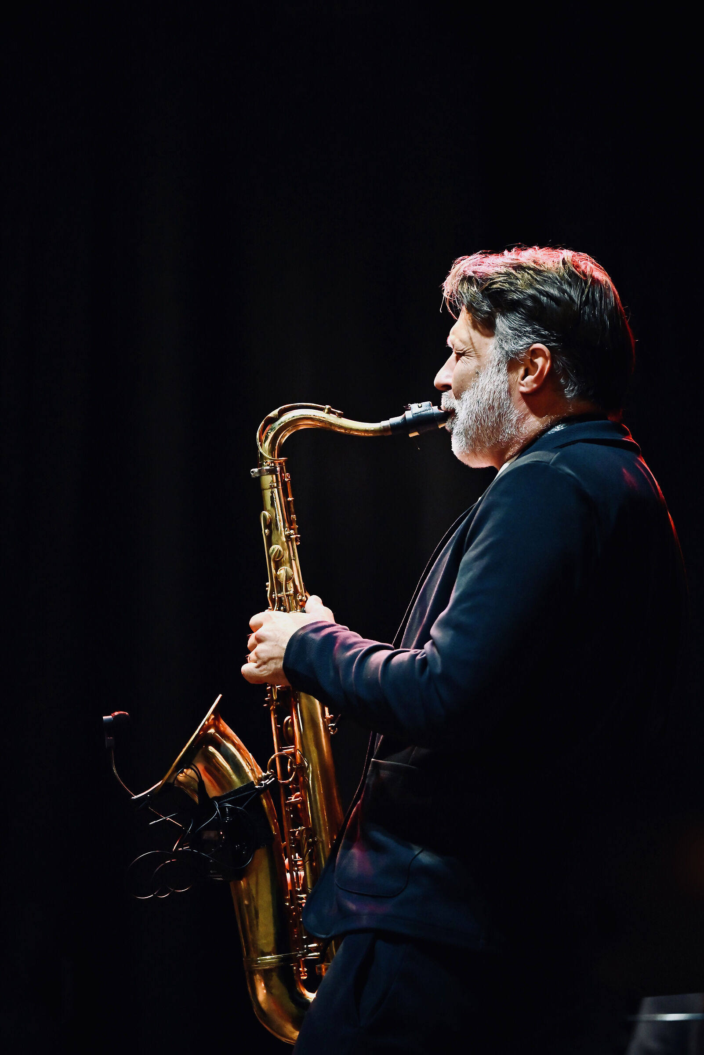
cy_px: 528
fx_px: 5275
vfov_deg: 11.4
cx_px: 352
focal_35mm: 180
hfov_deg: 7.6
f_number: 2.8
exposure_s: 1/125
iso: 3200
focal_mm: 180
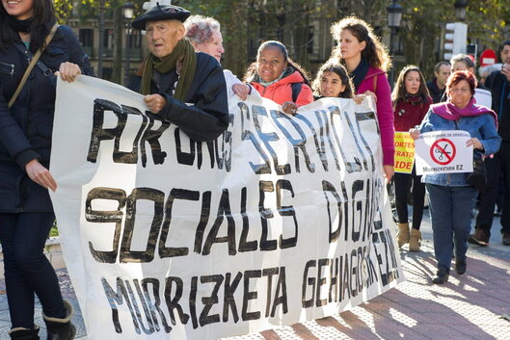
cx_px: 188
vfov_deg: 14.3
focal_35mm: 96
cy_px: 187
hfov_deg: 21.2
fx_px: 1360
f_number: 7.1
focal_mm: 70
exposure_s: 1/160
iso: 400
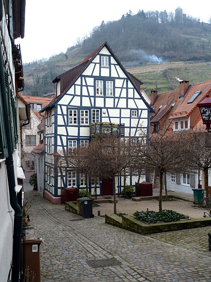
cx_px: 106
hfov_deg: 36.0
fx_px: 325
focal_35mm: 40
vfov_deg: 46.8
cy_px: 141
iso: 80
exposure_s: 1/100
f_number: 3.6
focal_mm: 6.5
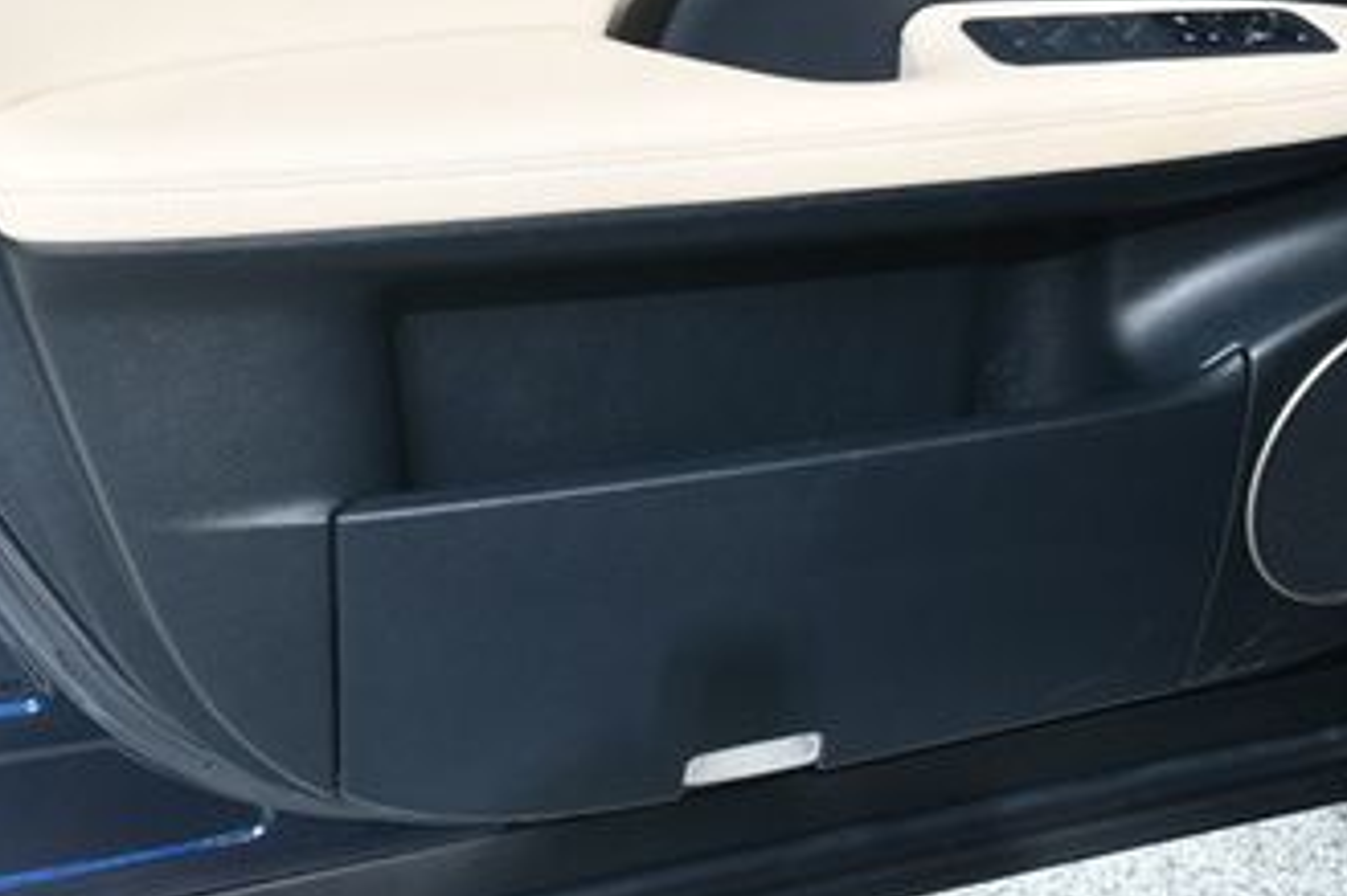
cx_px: 774
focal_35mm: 70
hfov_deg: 28.8
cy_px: 106
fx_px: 2618
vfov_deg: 19.1
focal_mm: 24
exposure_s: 1/160
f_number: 6.3
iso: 100
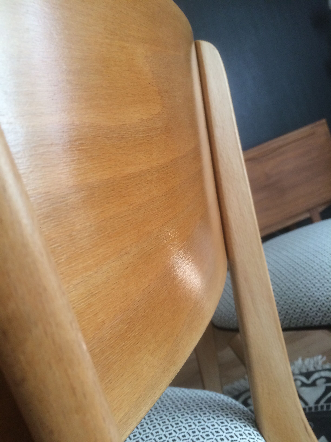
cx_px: 166
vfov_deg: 61.7
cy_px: 221
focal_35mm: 29
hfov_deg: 48.2
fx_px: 370
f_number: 2.2
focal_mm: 4.15
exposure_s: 1/33
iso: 80
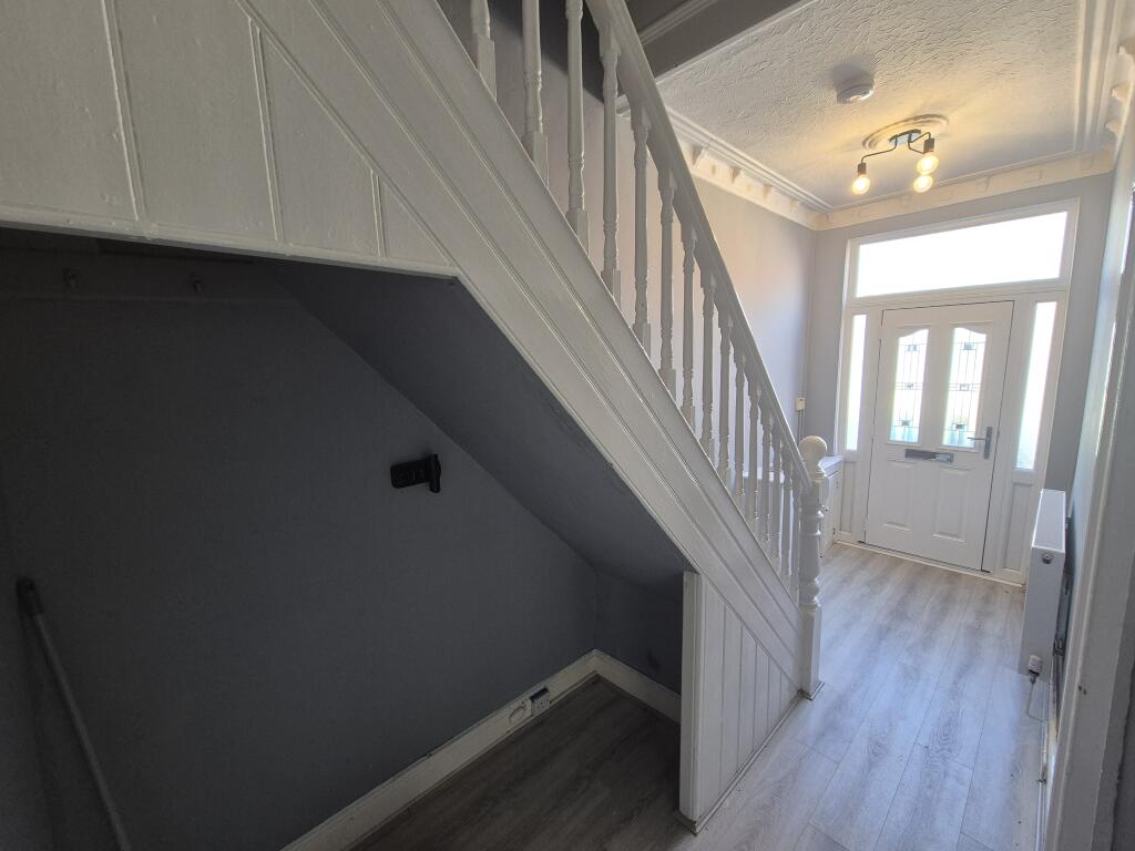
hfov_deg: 106.2
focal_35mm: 13
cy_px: 426
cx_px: 568
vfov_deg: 89.9
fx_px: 426
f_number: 2.2
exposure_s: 1/50
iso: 160
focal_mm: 2.2
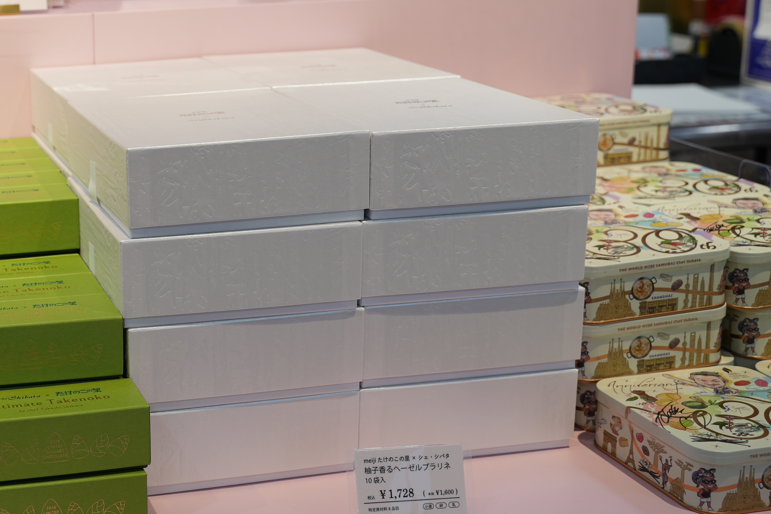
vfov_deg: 22.5
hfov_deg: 31.0
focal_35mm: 60
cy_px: 147
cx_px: 0
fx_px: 1285
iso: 100
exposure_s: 1/60
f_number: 4.5
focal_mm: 30
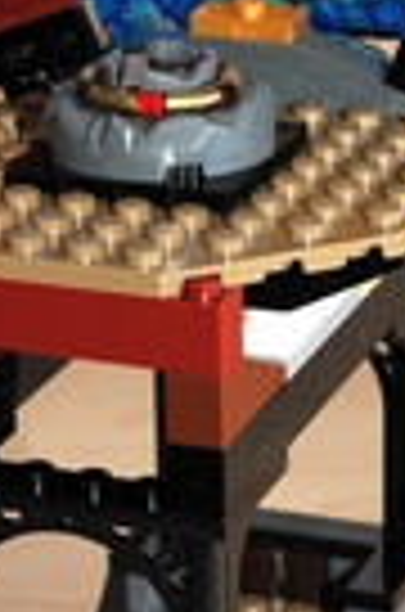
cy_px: 212
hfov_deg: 10.3
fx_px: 2239
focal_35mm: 132
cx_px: 216
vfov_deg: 15.5
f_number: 11
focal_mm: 30
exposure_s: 1/60
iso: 200
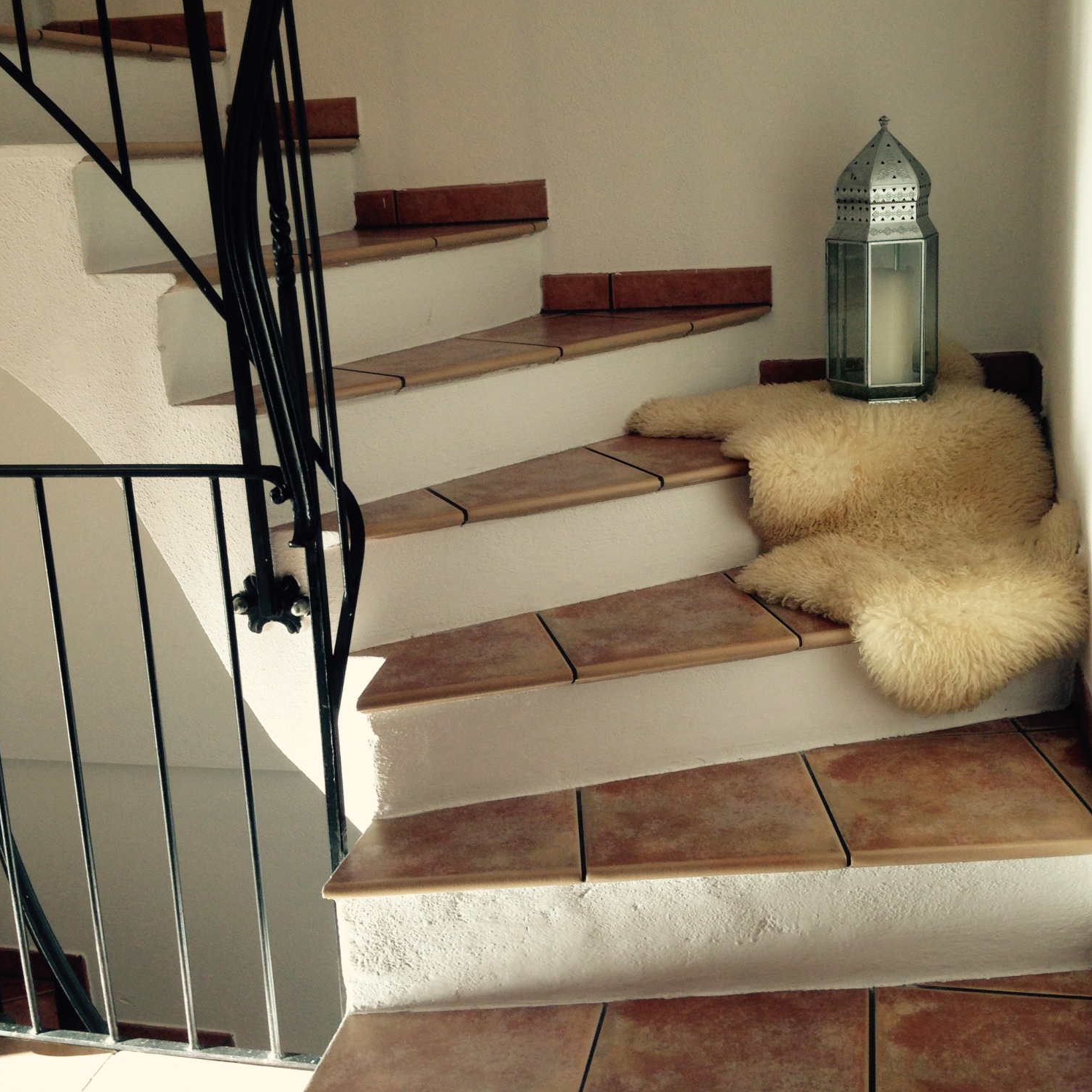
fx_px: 1392
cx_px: 545
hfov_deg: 42.8
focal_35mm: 39
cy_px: 445
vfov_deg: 42.7
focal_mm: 4.12
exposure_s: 1/120
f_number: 2.4
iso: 80
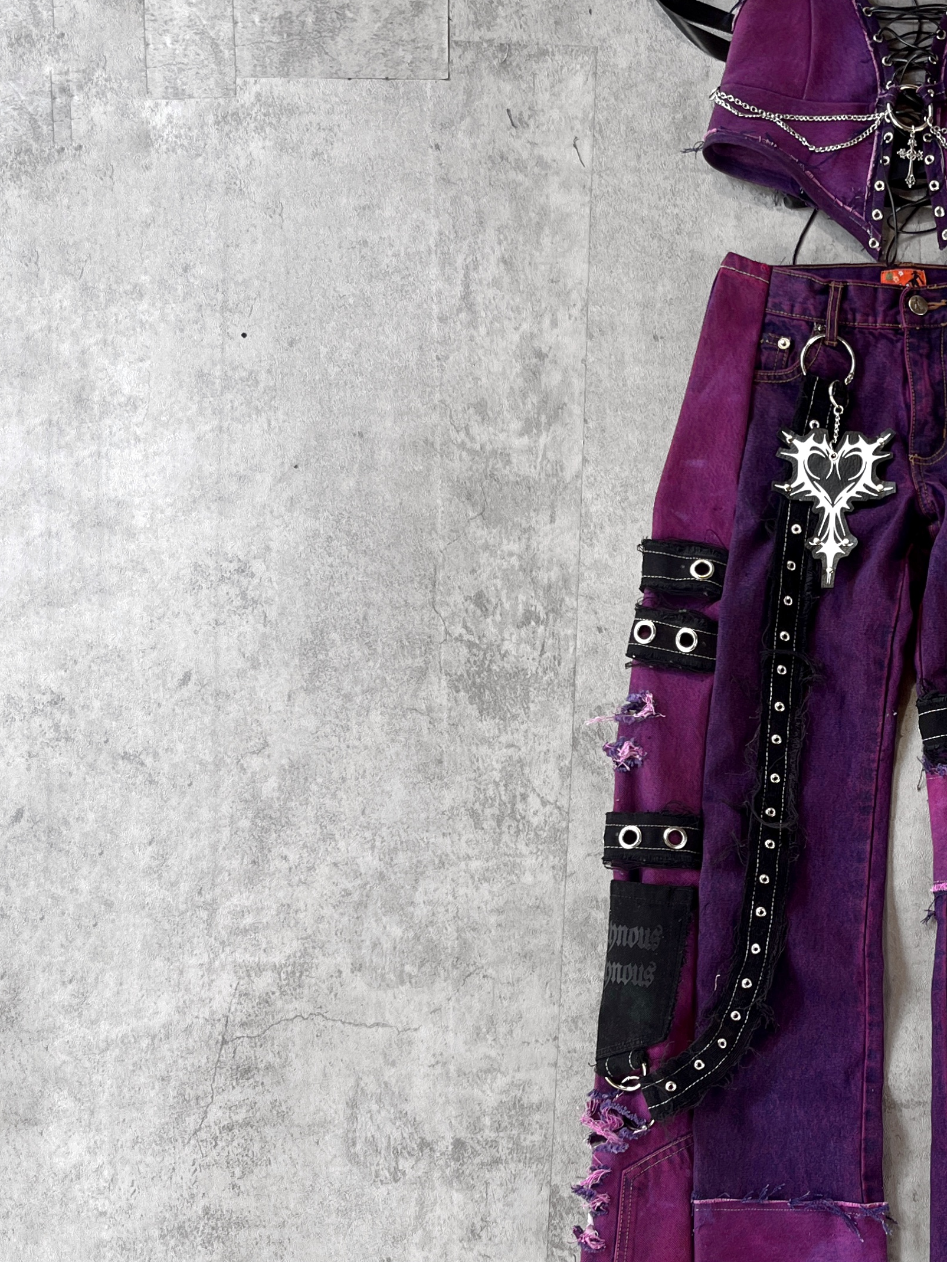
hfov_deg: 28.4
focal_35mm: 49
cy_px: 628
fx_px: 1787
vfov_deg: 38.9
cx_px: 867
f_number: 1.6
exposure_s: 1/122
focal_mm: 5.1
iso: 40
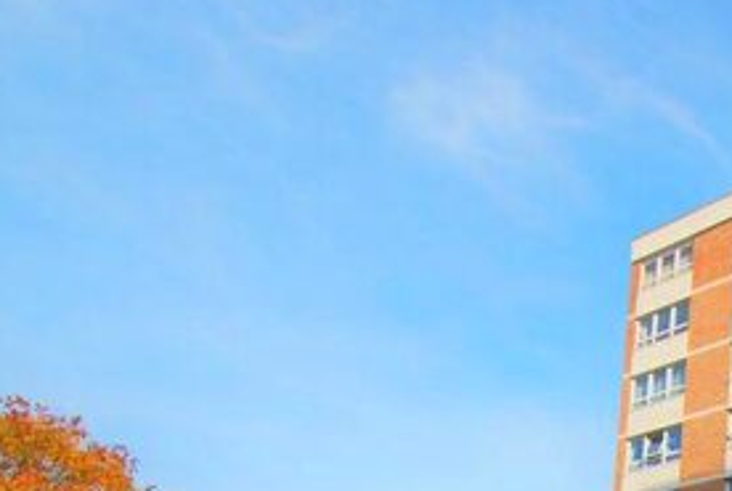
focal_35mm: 38
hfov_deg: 41.1
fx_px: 774
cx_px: 796
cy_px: 589
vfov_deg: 30.0
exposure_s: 1/250
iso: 100
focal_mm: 10
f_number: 8
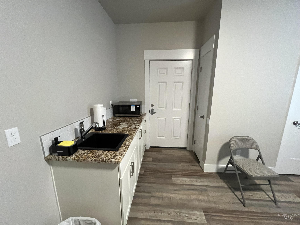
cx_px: 150
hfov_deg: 106.2
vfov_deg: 89.9
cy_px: 112
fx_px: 113
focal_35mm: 13
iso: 800
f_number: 1.8
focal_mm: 1.57
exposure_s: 1/60
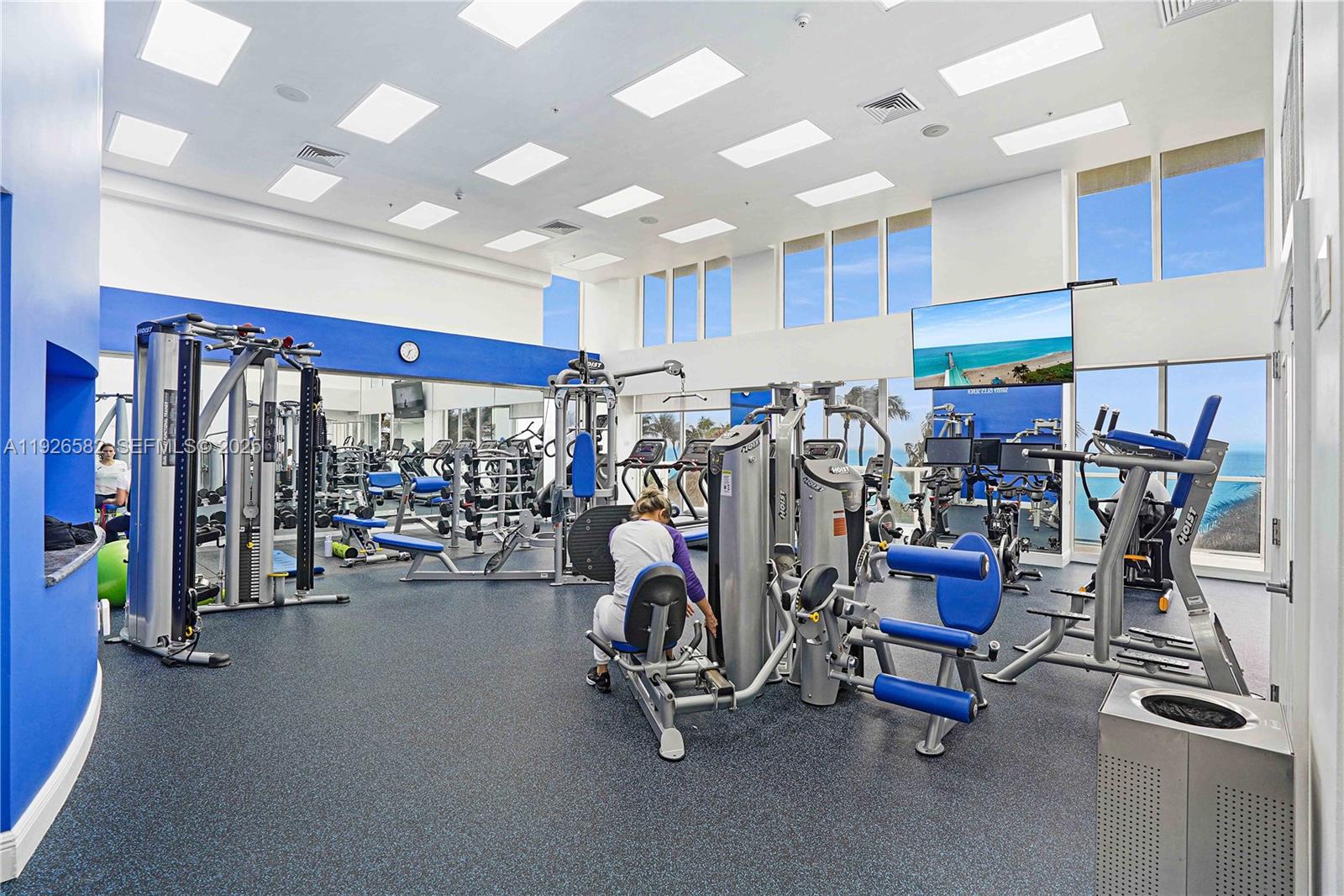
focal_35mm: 16
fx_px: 597
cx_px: 672
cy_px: 448
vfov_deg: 73.7
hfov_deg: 96.7
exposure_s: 1/160
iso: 500
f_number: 4.5
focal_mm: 16
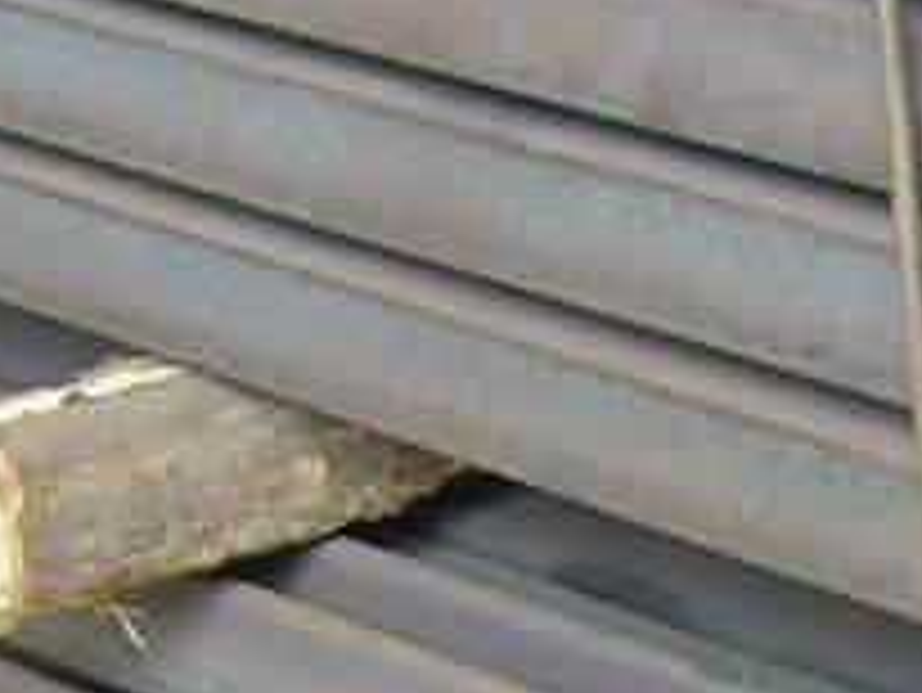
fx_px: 8102
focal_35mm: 304
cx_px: 1462
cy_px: 1242
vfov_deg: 4.8
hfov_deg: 6.4
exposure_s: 1/45
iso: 160
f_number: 3.5
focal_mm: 6.6
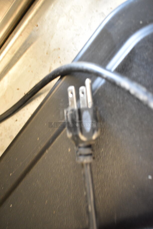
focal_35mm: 34
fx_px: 220
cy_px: 114
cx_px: 76
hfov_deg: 38.4
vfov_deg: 55.1
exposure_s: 1/40
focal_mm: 23
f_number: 3.8
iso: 2000
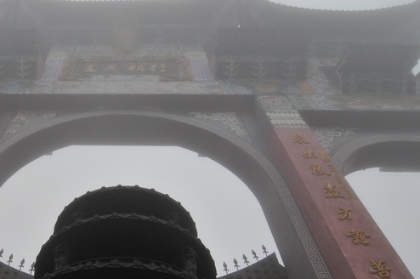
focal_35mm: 31
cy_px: 198
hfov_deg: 57.7
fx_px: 361
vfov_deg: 41.4
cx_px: 113
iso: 400
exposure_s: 1/500
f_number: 5.6
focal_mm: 12
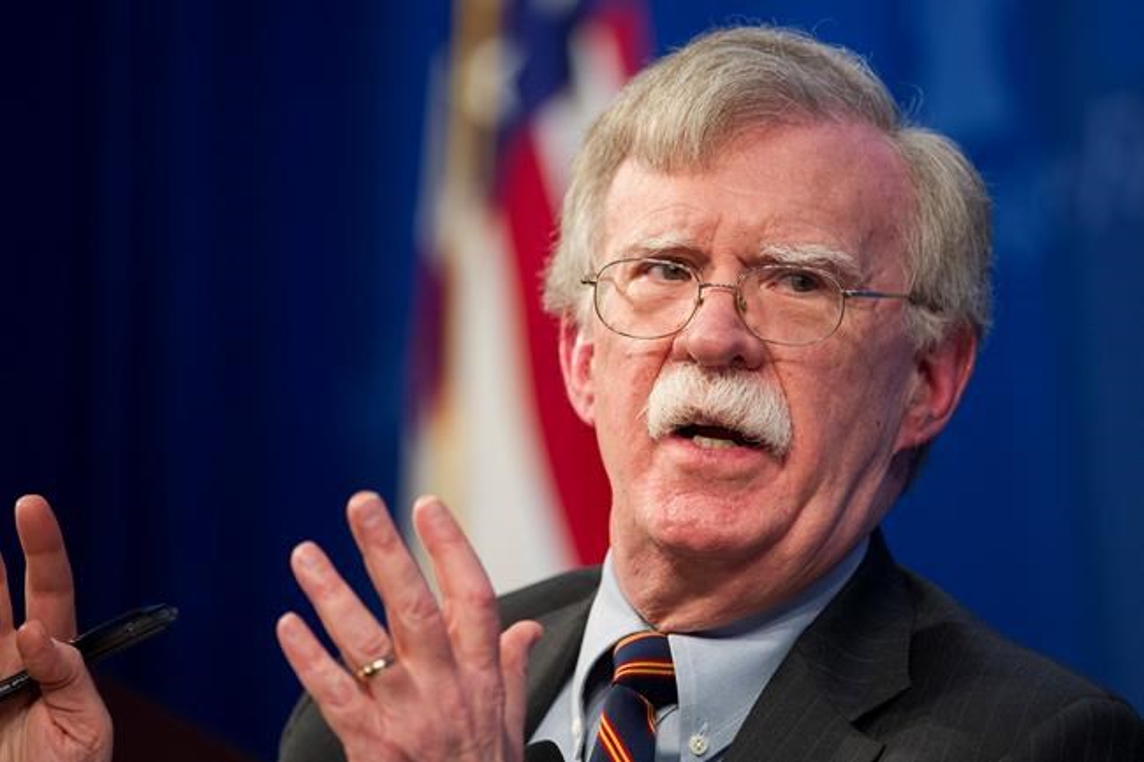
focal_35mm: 300
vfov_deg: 4.6
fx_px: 9530
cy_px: 381
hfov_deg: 6.9
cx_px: 572
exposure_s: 1/320
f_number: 4
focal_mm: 300
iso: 2500
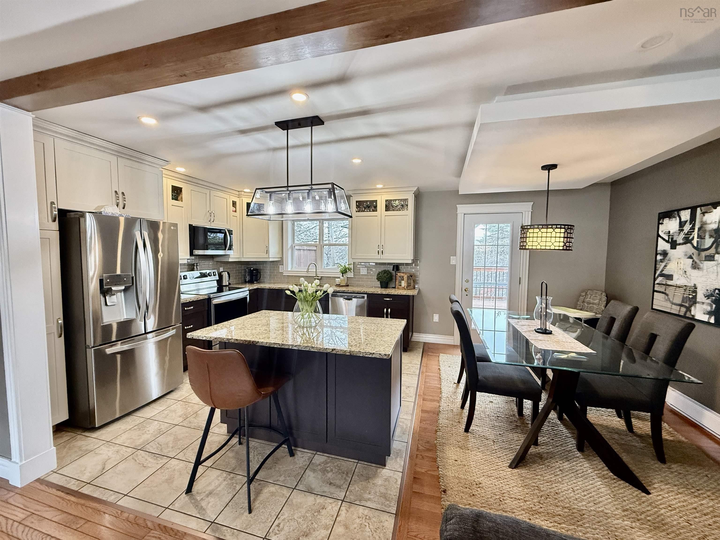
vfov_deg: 85.7
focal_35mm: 14
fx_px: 291
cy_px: 270
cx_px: 360
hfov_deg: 102.1
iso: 500
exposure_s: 1/120
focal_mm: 2.22
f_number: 2.2
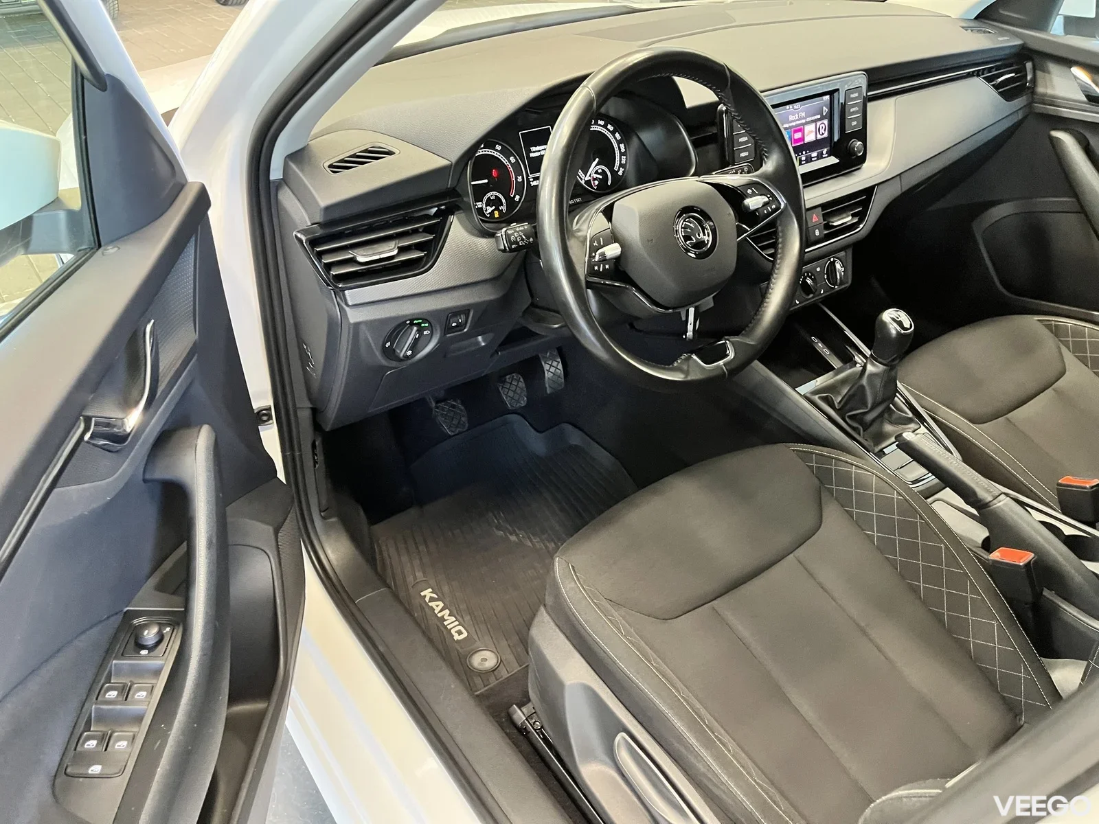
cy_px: 412
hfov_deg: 67.3
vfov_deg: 53.1
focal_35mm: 26
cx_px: 550
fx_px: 825
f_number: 1.6
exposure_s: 1/40
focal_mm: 5.1
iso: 500
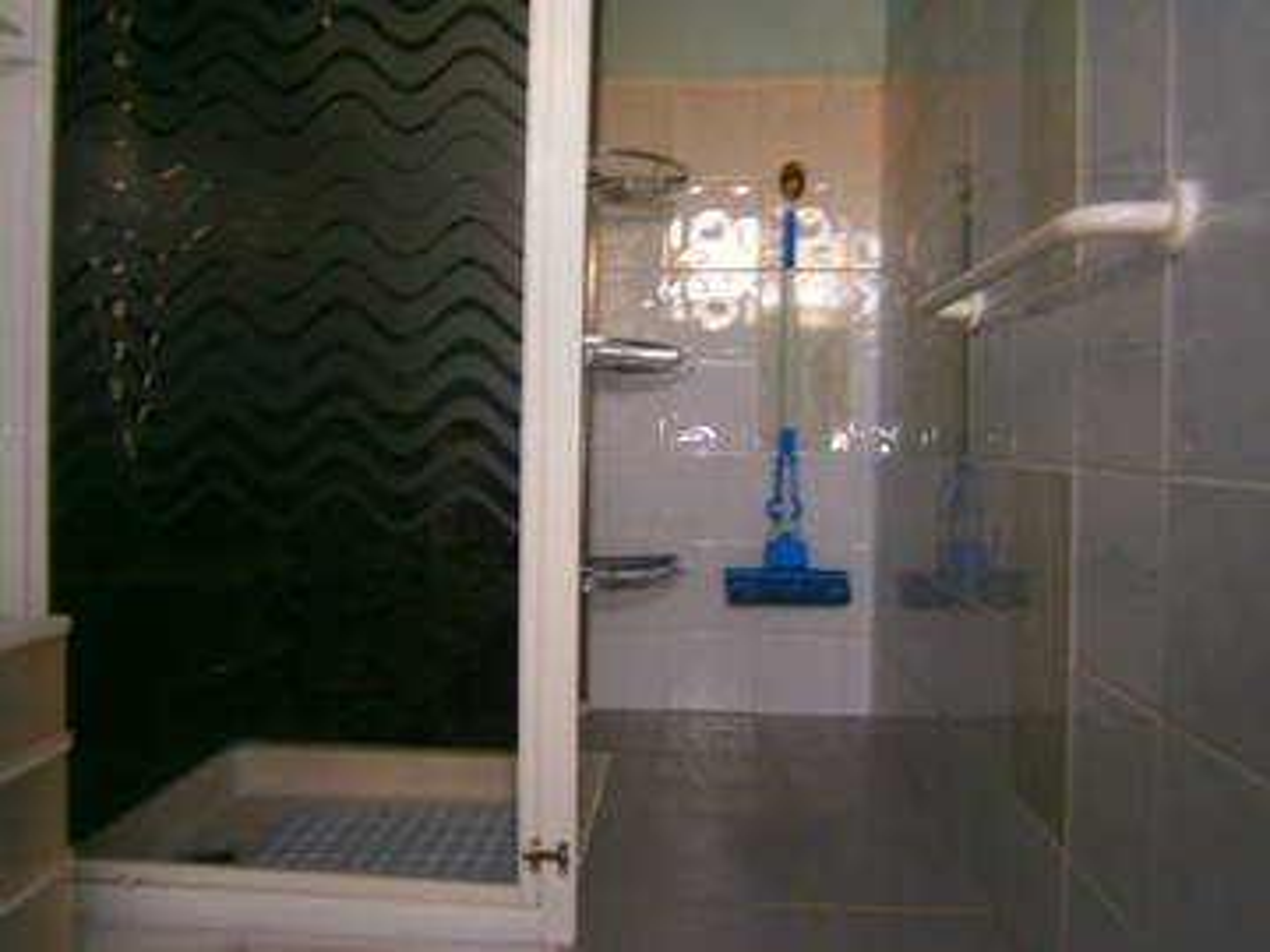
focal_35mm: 26
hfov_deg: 67.3
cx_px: 635
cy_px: 476
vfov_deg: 53.1
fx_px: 954
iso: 125
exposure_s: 1/30
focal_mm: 4.7
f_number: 2.8
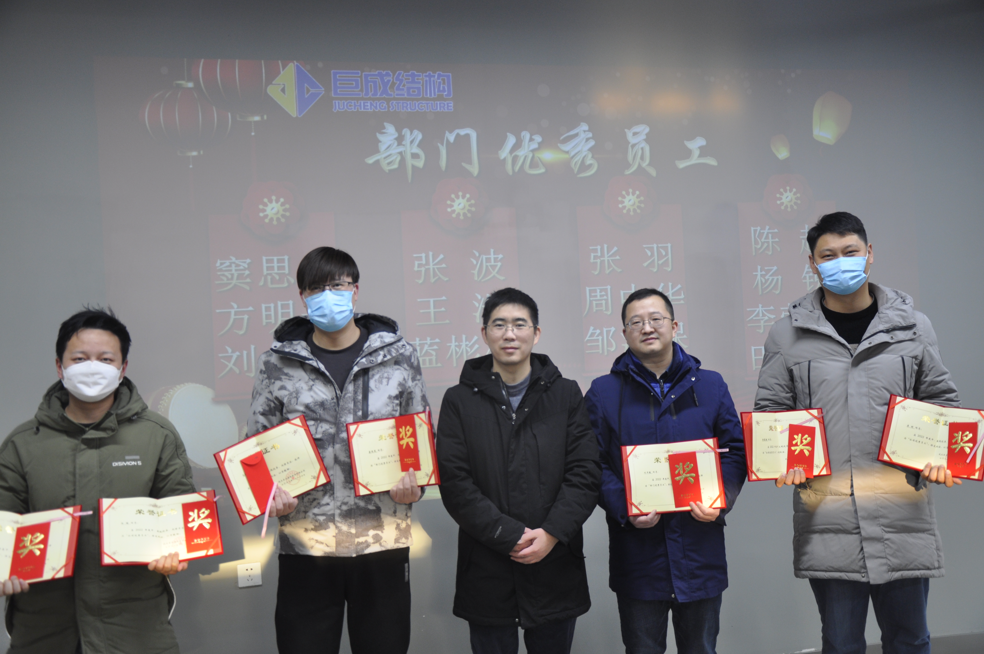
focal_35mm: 38
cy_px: 327
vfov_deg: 35.4
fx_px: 1024
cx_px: 492
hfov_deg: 51.3
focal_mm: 25
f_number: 4.5
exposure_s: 1/20
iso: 400
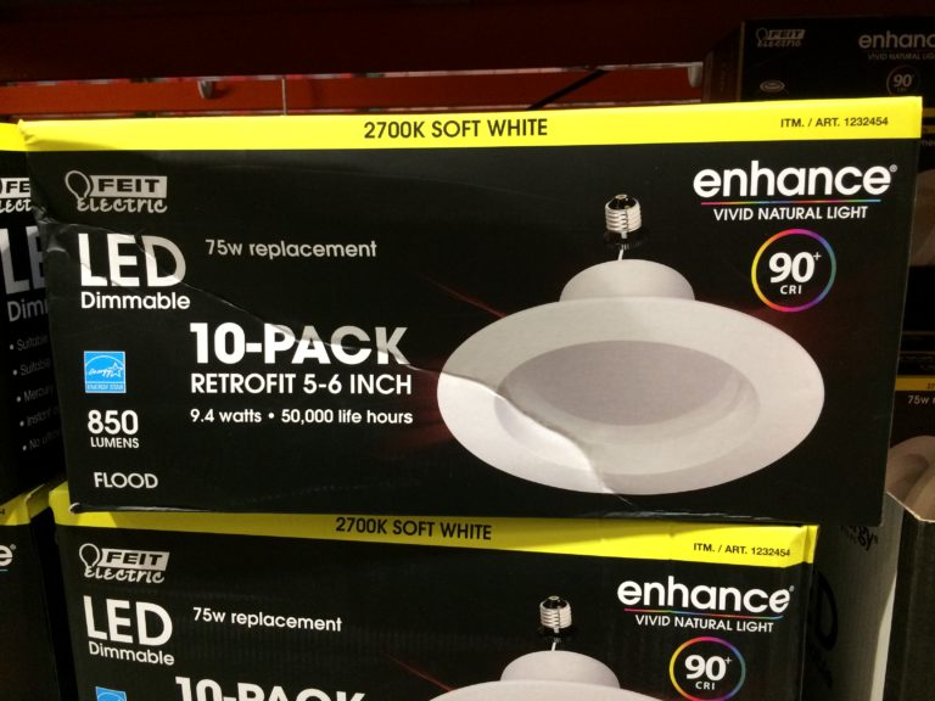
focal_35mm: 29
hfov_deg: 61.7
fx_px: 783
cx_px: 468
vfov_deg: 48.2
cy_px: 350
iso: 200
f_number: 2.2
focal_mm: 4.15
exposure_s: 1/30
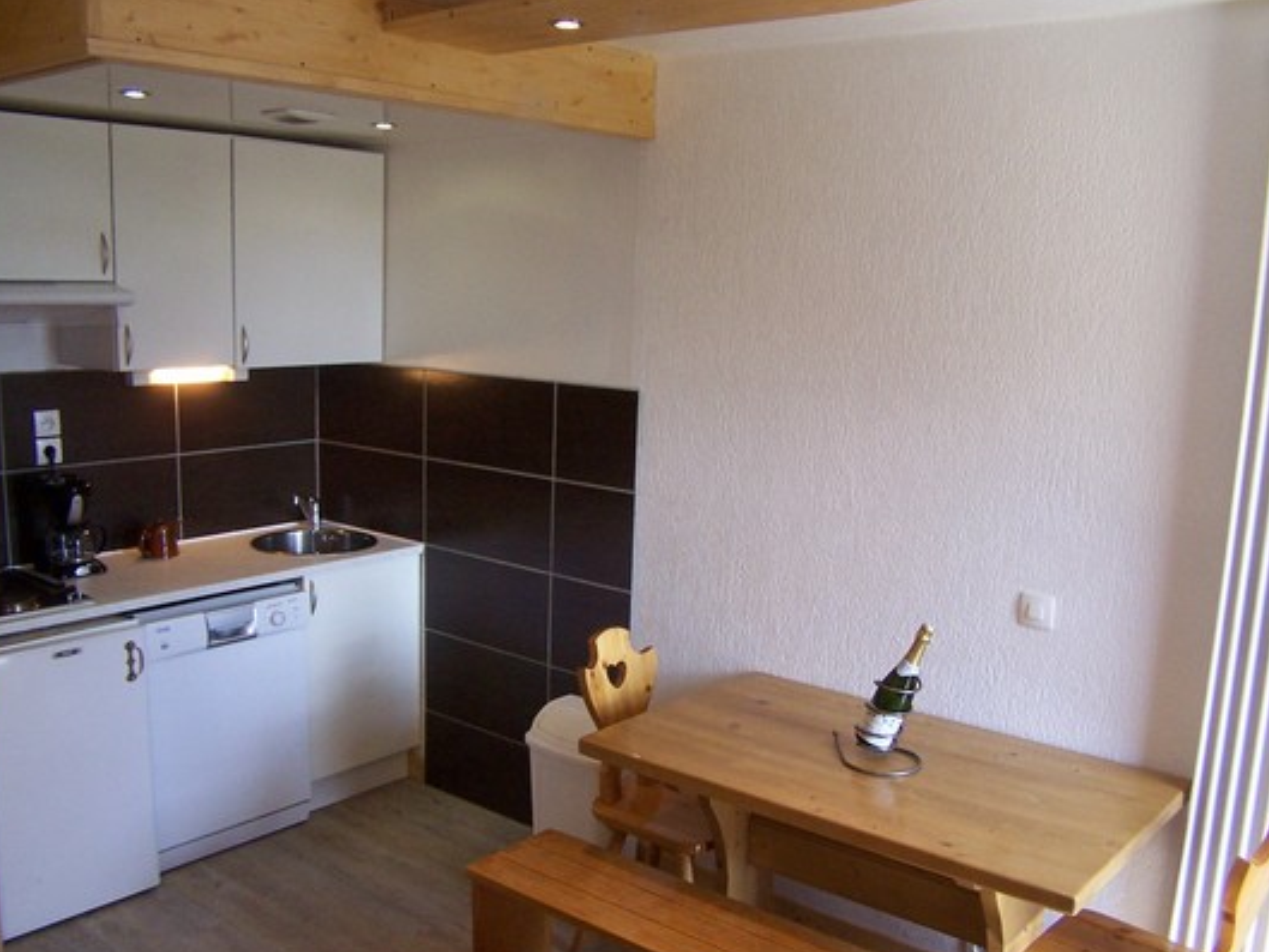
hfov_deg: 41.2
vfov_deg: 31.5
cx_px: 660
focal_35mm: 46
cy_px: 523
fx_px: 1687
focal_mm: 6.3
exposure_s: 1/60
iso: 140
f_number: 2.8
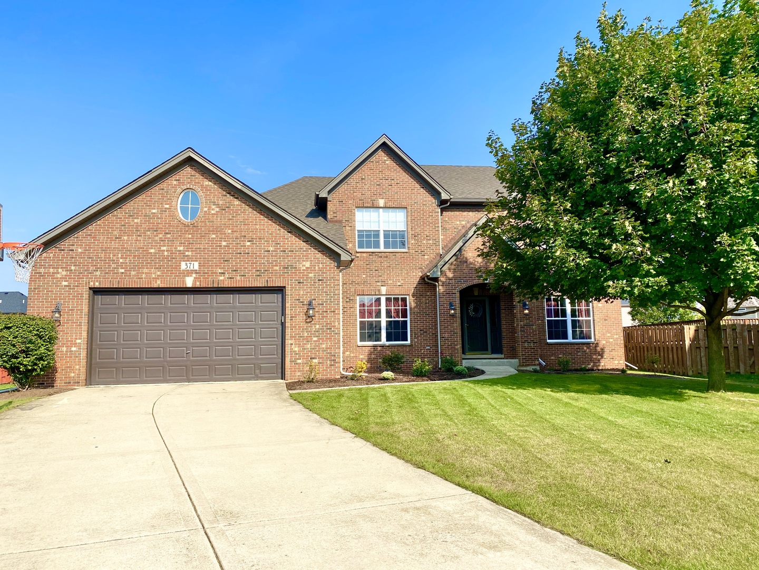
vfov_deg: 53.1
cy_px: 285
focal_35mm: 26
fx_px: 570
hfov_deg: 67.3
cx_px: 380
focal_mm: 4.25
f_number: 1.8
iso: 32
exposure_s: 1/2755
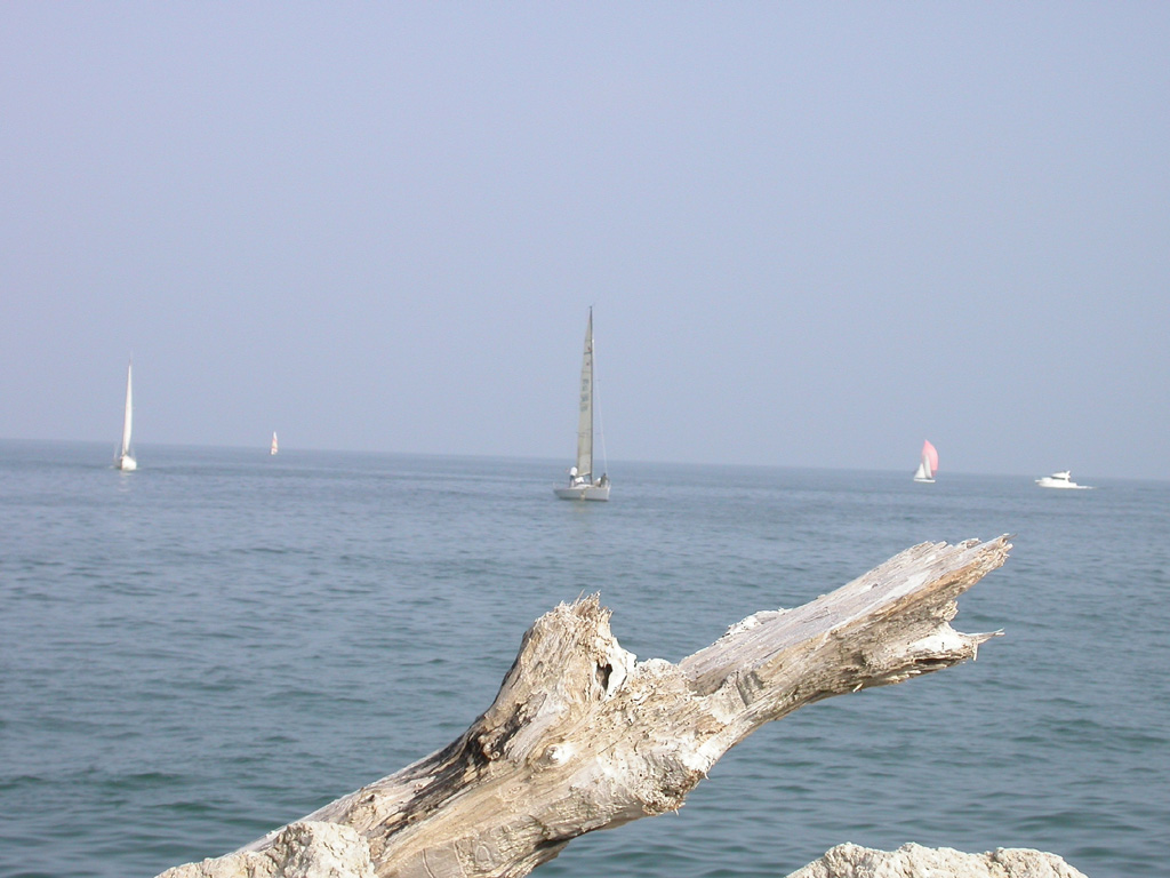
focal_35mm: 82
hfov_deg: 23.8
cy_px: 439
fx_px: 2772
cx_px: 585
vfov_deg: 18.0
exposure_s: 1/500
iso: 100
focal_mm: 17.1
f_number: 5.7
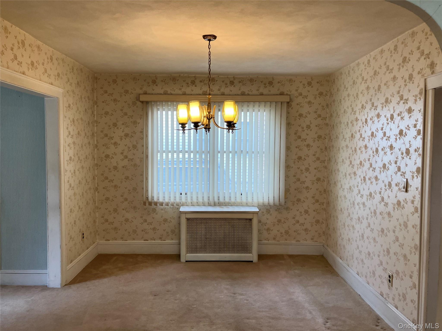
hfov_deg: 63.4
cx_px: 221
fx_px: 358
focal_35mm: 28
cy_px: 166
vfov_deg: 49.7
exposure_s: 1/120
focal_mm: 3.99
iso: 50
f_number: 1.8
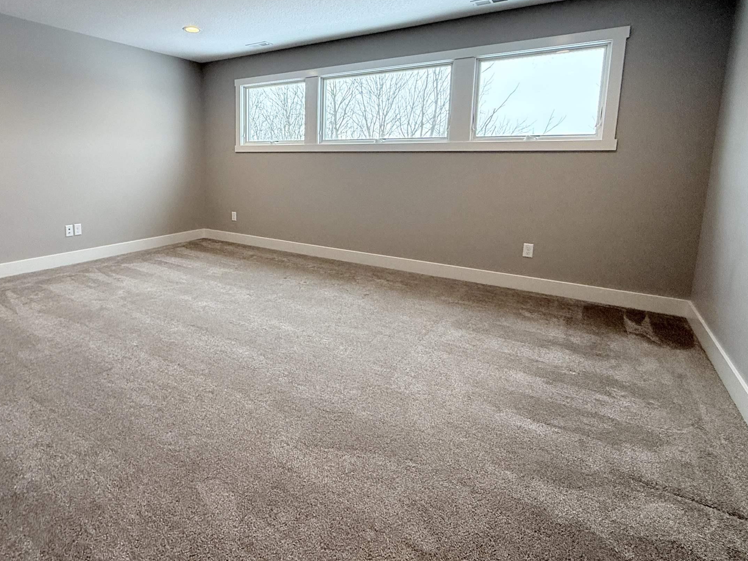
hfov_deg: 80.5
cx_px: 290
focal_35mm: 20
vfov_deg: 65.2
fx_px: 432
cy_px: 218
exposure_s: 1/120
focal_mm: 2.22
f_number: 2.2
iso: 320
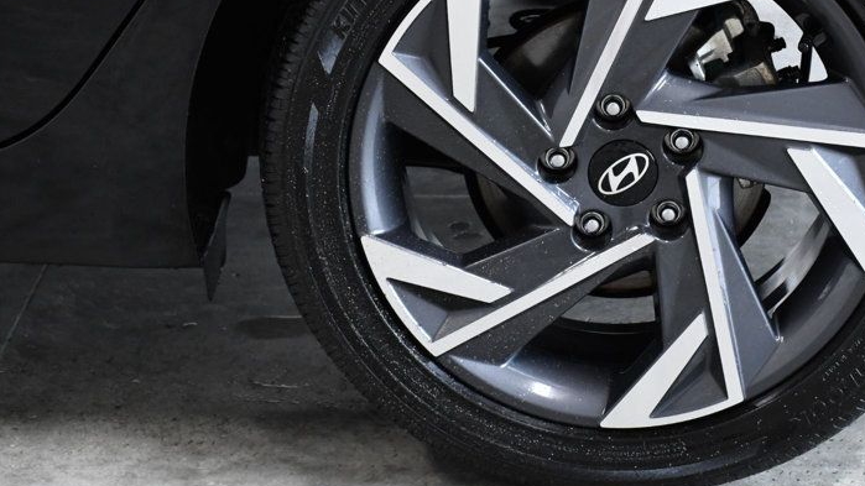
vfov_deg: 10.5
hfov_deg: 18.6
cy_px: 134
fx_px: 2637
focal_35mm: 115
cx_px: 584
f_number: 8
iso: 2500
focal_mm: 50
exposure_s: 1/250
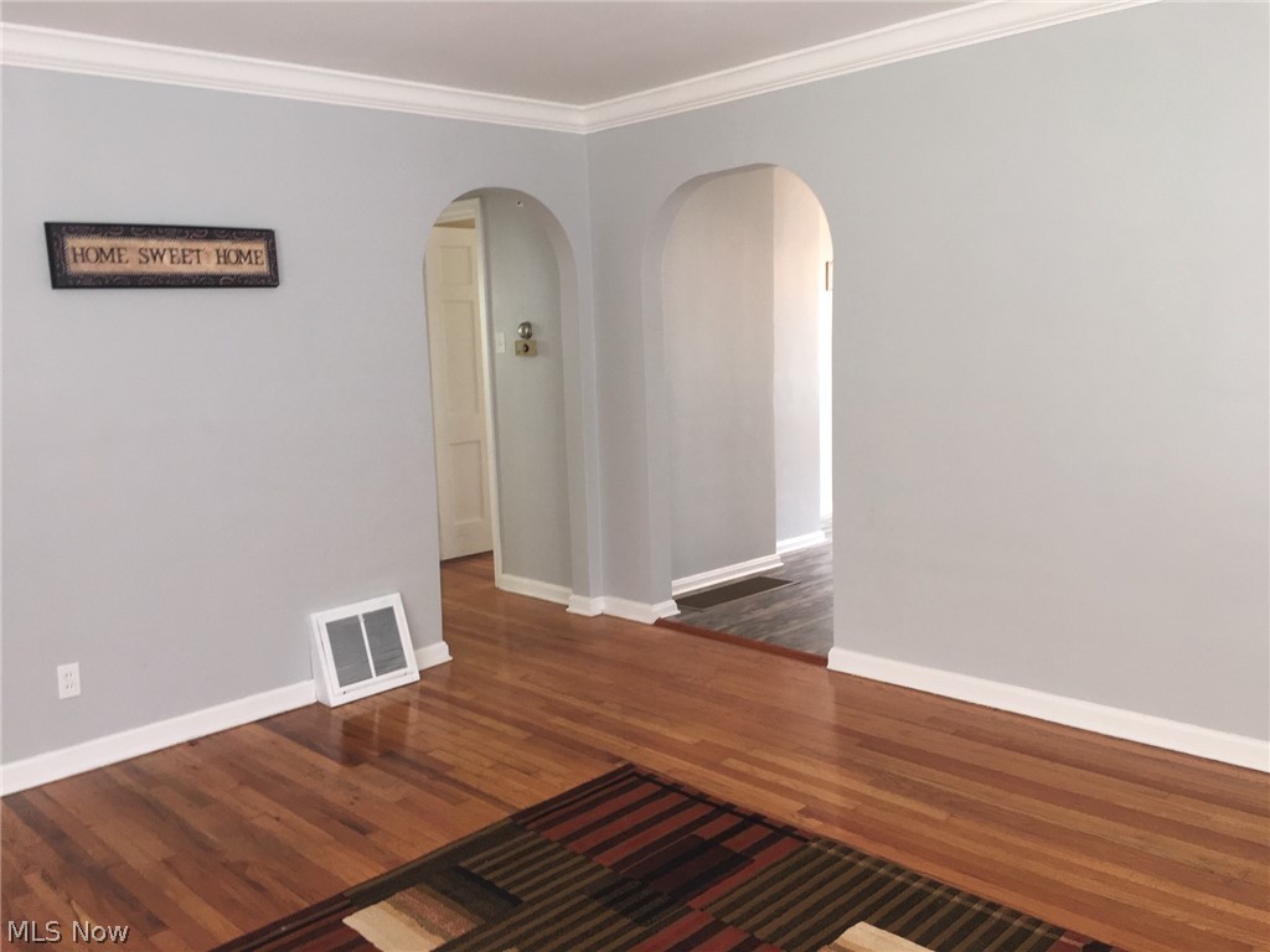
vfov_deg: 48.2
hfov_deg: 61.7
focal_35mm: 29
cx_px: 635
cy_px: 476
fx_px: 1064
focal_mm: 4.15
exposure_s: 1/30
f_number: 2.2
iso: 50
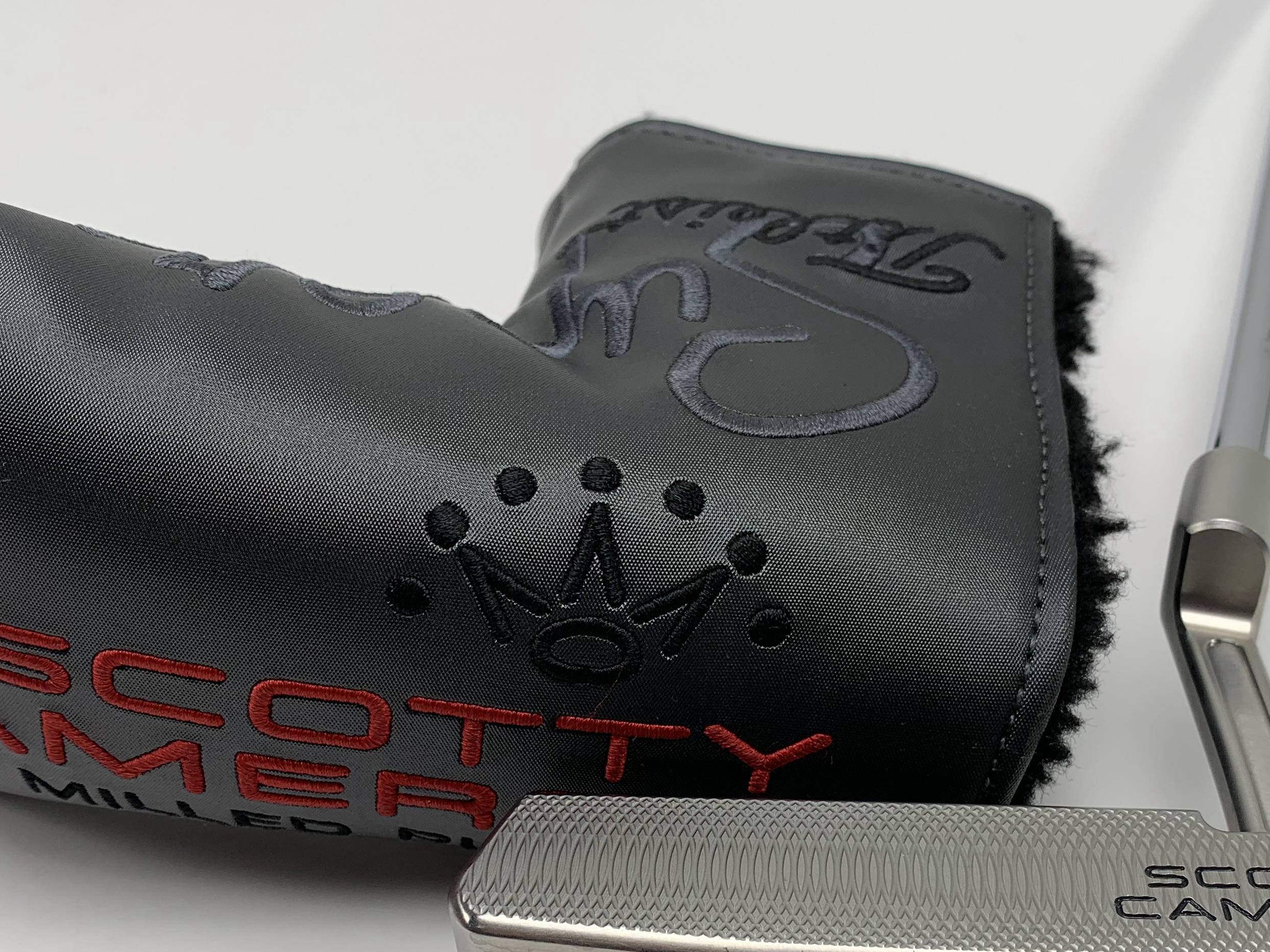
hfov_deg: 44.8
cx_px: 644
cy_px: 678
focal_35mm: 42
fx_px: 1541
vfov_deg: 33.8
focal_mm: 4.25
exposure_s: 1/188
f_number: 1.8
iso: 25
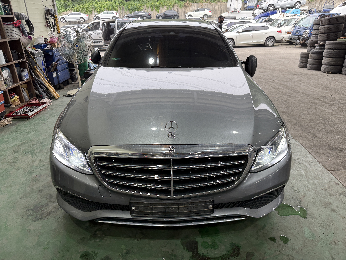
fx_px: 240
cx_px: 173
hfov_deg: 71.6
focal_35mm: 24
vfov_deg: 56.8
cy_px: 130
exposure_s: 1/120
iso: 100
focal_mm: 6.76
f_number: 1.78
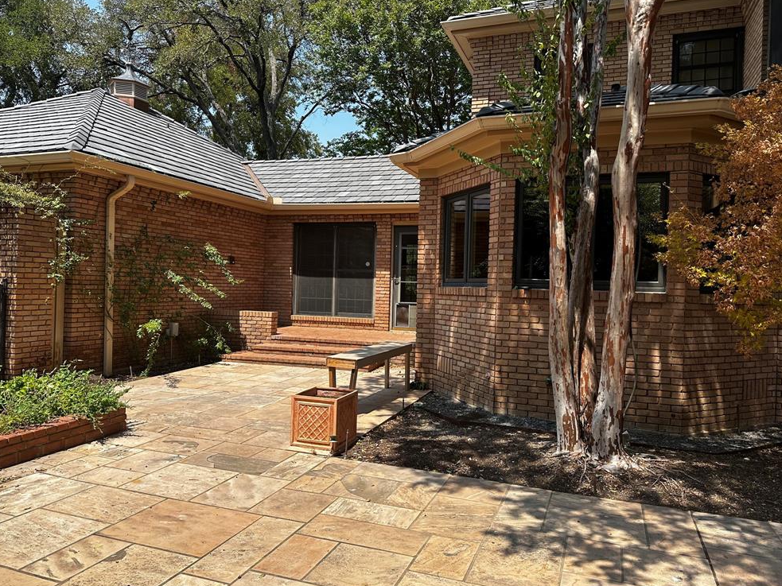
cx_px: 403
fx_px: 565
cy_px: 289
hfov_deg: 69.4
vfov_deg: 54.9
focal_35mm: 25
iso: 80
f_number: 1.78
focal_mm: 6.86
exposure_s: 1/2809
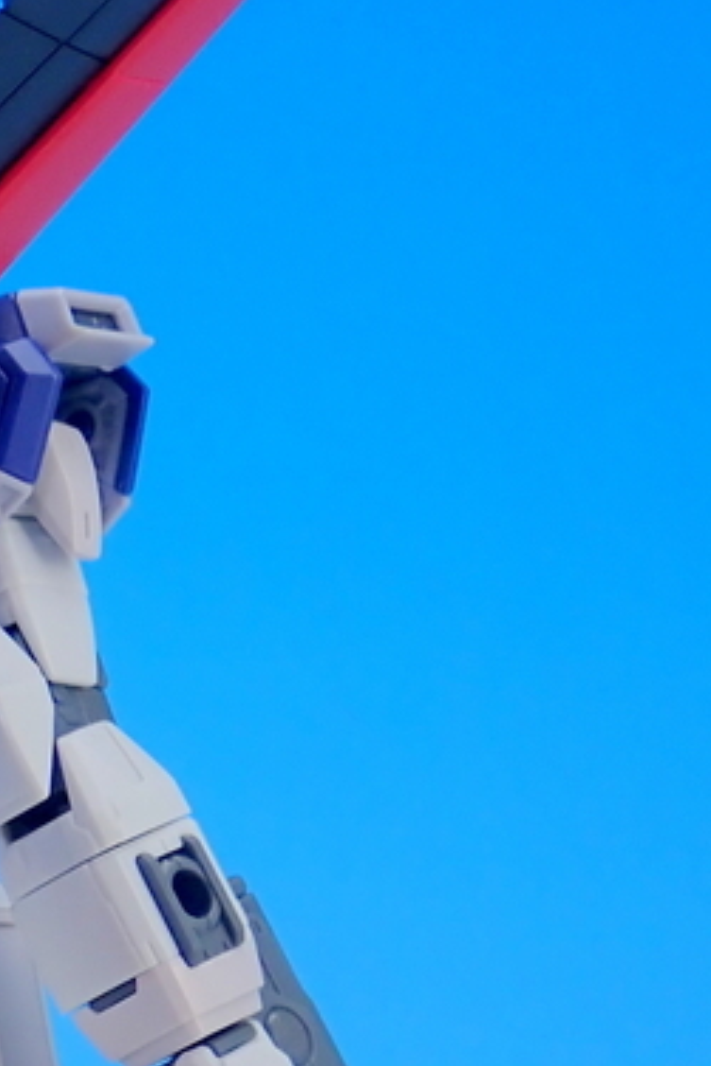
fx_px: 6452
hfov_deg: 6.2
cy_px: 992
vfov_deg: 9.4
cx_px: -326
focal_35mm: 218
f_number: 4.1
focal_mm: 13.65
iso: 100
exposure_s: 1/20
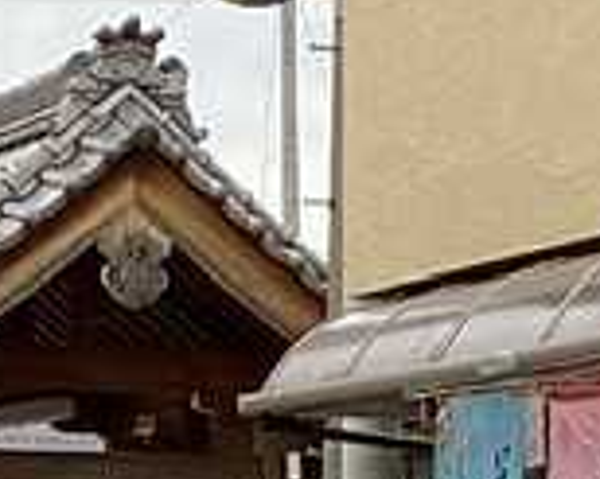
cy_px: 1379
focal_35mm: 252
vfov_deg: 5.8
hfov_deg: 7.7
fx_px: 4472
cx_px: 534
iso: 25
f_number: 2.4
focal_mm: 3.3
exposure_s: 1/214
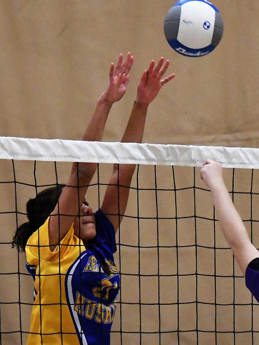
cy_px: 173
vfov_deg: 10.6
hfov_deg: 7.9
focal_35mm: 187
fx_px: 1866
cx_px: 146
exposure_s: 1/1000
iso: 9000
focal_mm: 86
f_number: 2.8
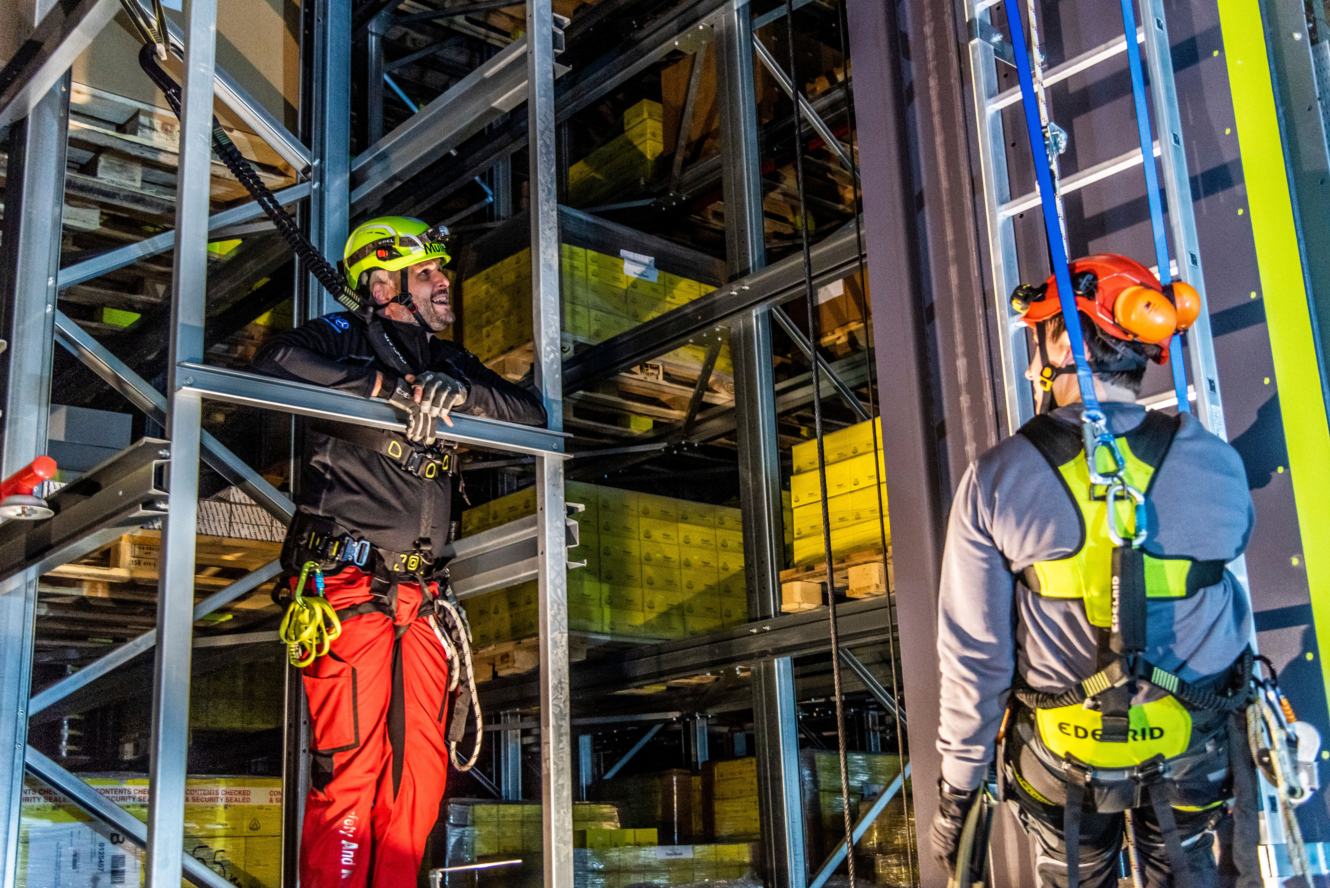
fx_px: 1404
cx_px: 665
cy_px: 444
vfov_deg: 35.1
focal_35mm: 38
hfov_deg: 50.7
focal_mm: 38
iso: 1600
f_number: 4
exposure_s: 1/125
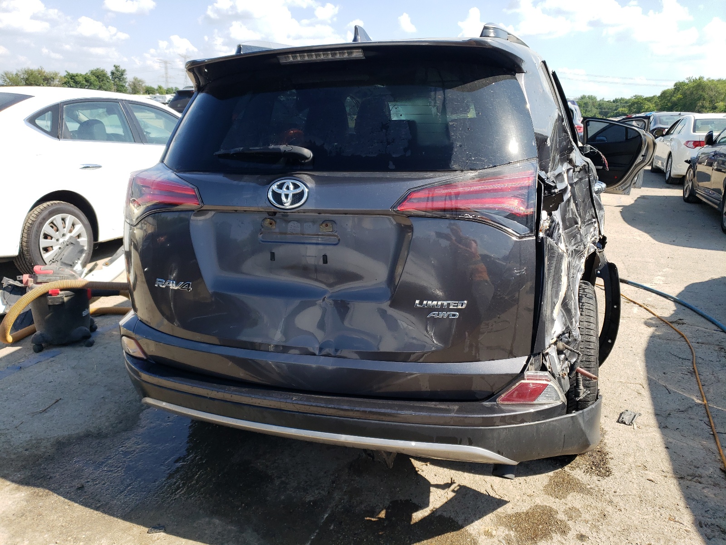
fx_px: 545
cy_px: 272
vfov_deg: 53.1
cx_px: 363
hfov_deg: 67.3
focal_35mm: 26
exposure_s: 1/1429
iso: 50
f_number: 1.5
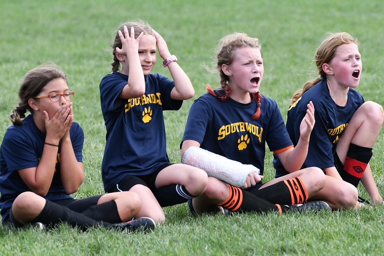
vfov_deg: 4.7
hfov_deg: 7.0
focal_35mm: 292
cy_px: 128
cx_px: 192
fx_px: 3120
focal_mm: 195
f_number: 5.3
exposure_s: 1/1000
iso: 800
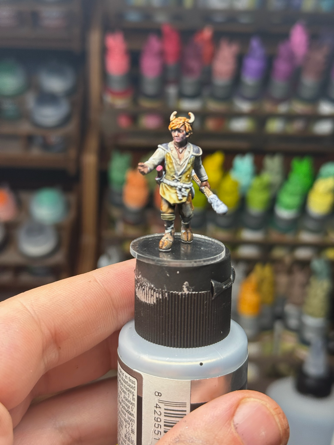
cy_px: 222
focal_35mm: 48
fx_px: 618
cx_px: 167
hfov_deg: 30.3
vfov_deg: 39.7
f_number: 1.78
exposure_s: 1/402
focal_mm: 6.76
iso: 80
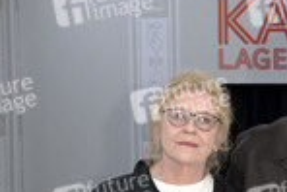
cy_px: 246
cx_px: 323
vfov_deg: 8.9
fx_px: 1213
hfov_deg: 13.2
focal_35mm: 152
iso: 500
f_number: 5.6
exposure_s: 1/250
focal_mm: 50
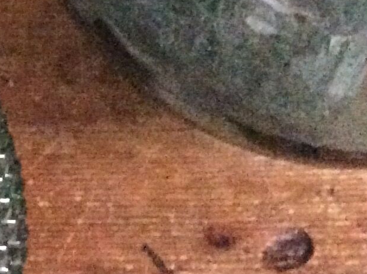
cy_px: -88
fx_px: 1418
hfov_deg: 13.3
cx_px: -289
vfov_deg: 10.8
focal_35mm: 134
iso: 800
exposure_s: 1/15
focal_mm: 3.3
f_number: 2.4
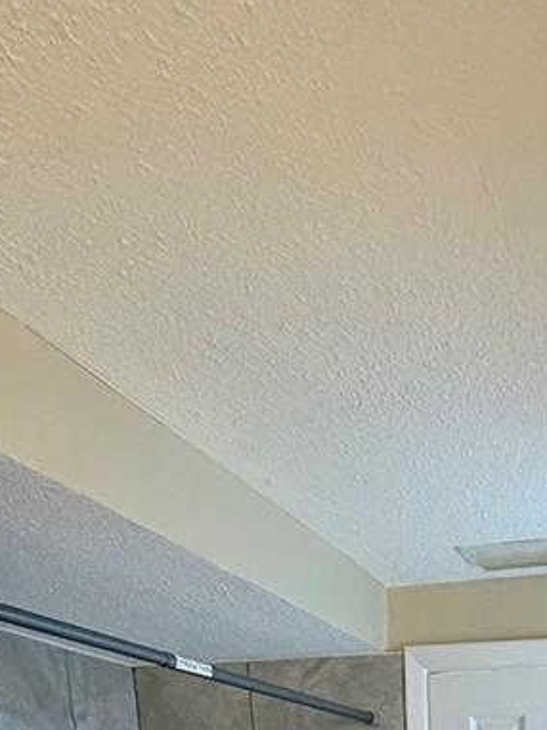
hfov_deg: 31.3
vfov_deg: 27.7
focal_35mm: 44
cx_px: 495
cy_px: 1114
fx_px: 928
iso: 320
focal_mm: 2.22
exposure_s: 1/120
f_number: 2.2
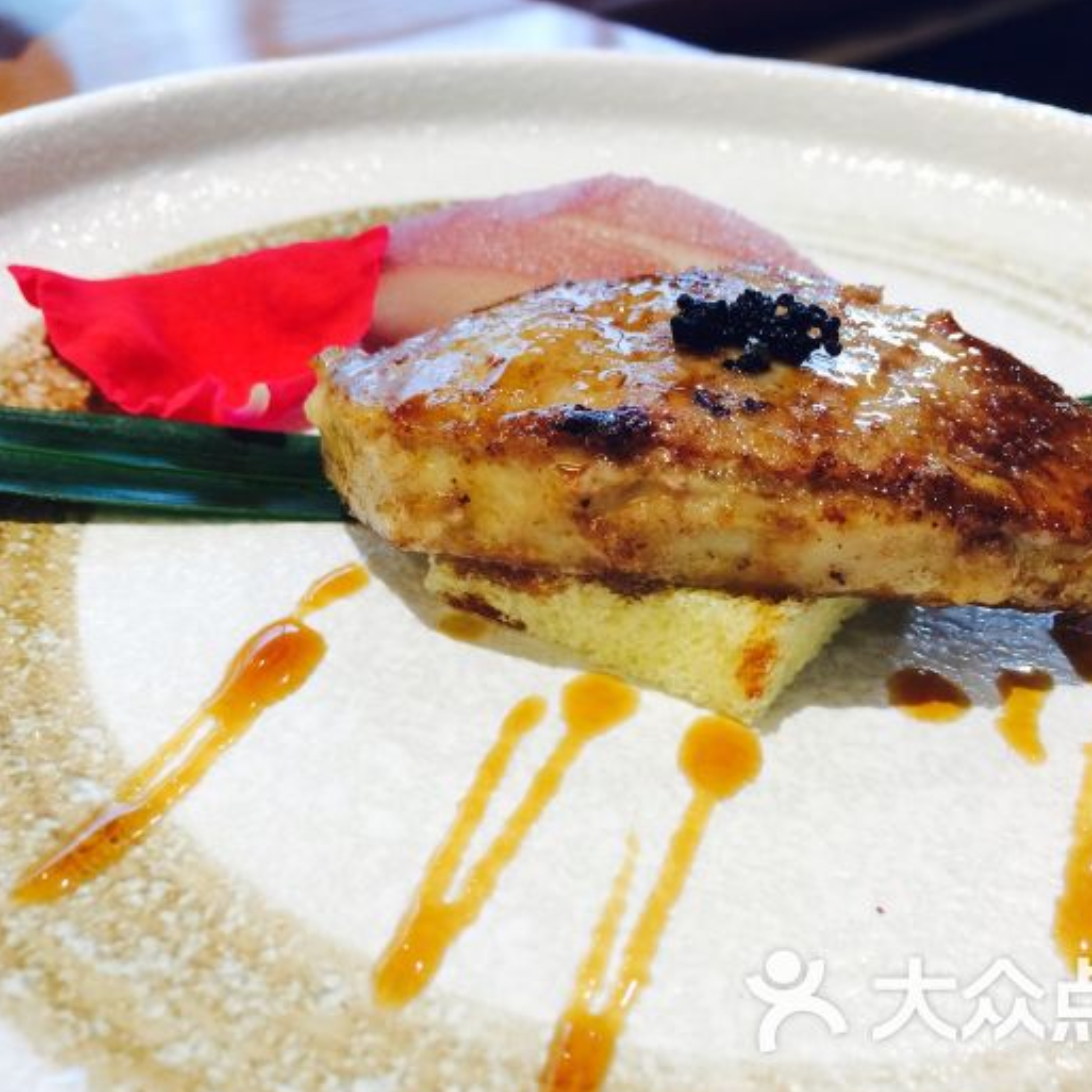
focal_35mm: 35
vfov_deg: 47.2
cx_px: 534
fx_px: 1249
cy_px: 552
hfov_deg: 47.2
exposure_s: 1/33
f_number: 2.2
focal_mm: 4.15
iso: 40
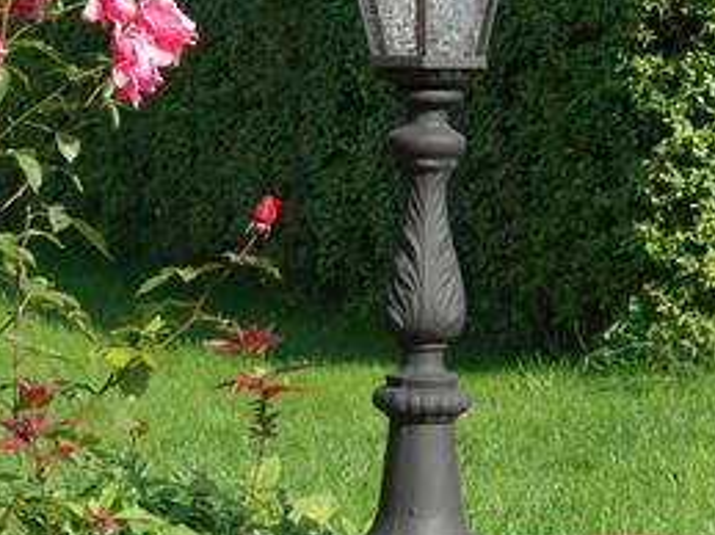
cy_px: 92
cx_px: 428
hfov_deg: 10.9
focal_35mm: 181
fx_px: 3737
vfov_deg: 8.2
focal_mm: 50
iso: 800
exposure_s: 1/500
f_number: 11
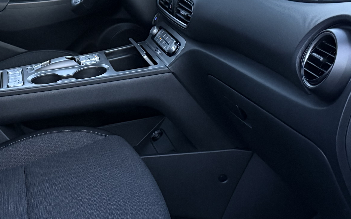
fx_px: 593
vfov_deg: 20.8
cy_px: 63
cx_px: 56
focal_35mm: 62
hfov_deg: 31.8
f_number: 1.78
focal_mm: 6.76
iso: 800
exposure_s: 1/60
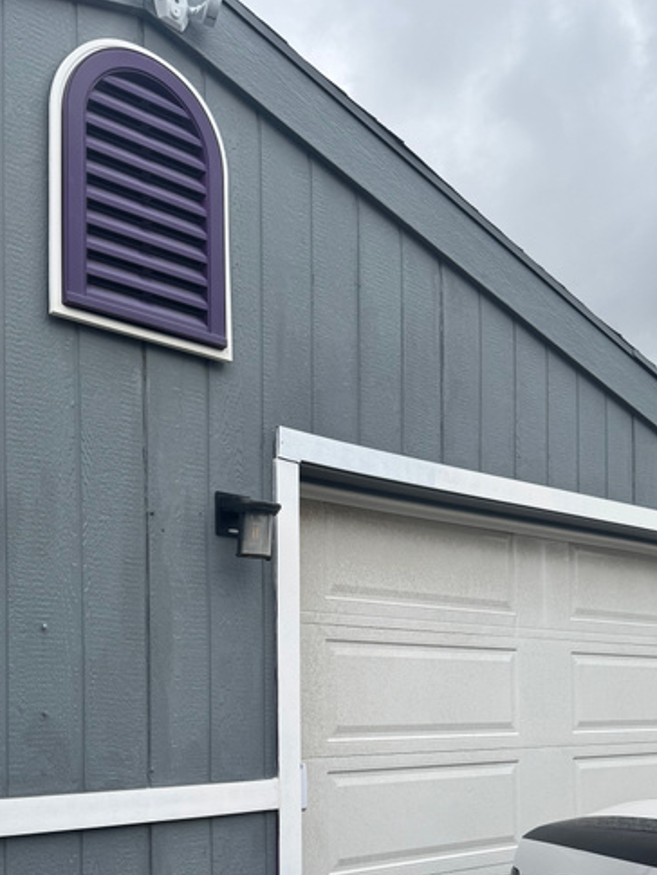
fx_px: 961
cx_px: 305
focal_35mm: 38
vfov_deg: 46.7
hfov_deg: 37.7
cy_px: 682
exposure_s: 1/2331
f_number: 1.78
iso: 80
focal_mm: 6.76
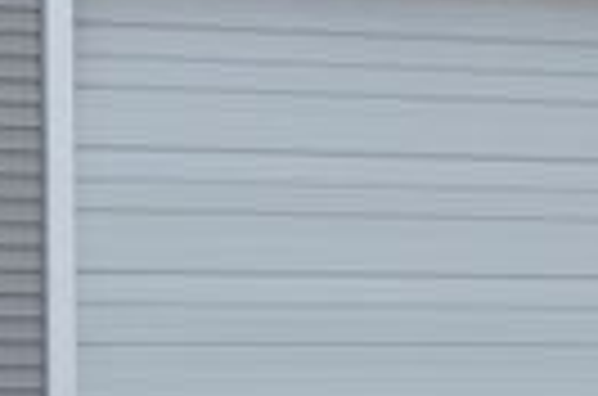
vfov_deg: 7.1
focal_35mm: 192
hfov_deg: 10.7
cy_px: 252
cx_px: 301
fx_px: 3182
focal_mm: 34
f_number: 5.6
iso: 160
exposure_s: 1/125
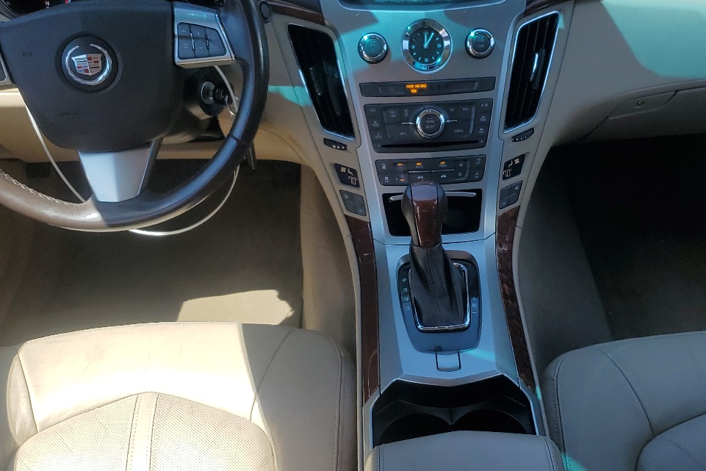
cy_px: 234
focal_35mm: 45
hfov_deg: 43.5
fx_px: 883
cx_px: 404
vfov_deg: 29.9
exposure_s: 1/833
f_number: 1.5
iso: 50
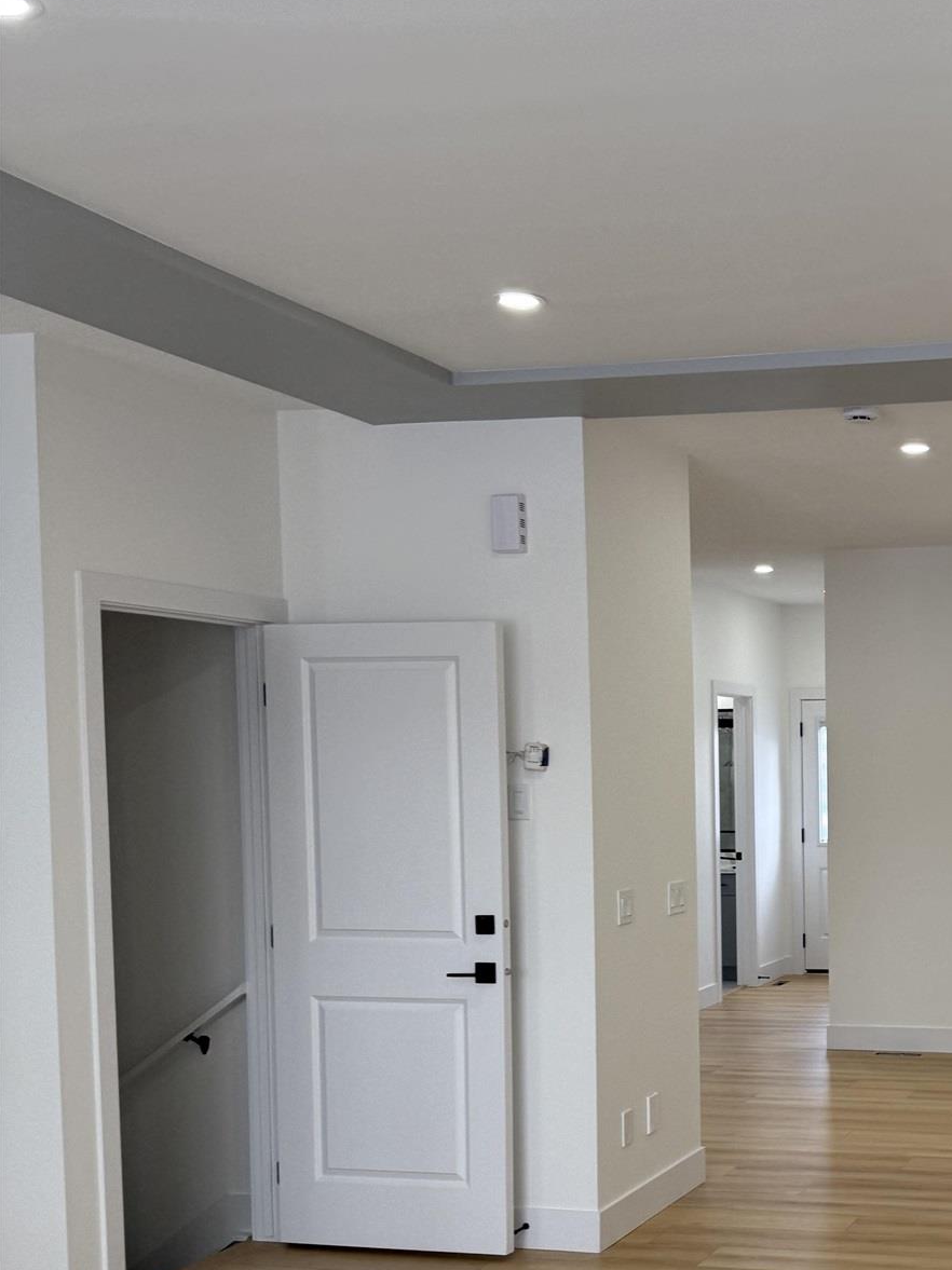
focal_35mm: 47
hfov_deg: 29.1
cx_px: 930
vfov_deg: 39.9
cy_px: 864
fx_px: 1724
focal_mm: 6.76
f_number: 1.78
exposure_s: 1/253
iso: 100
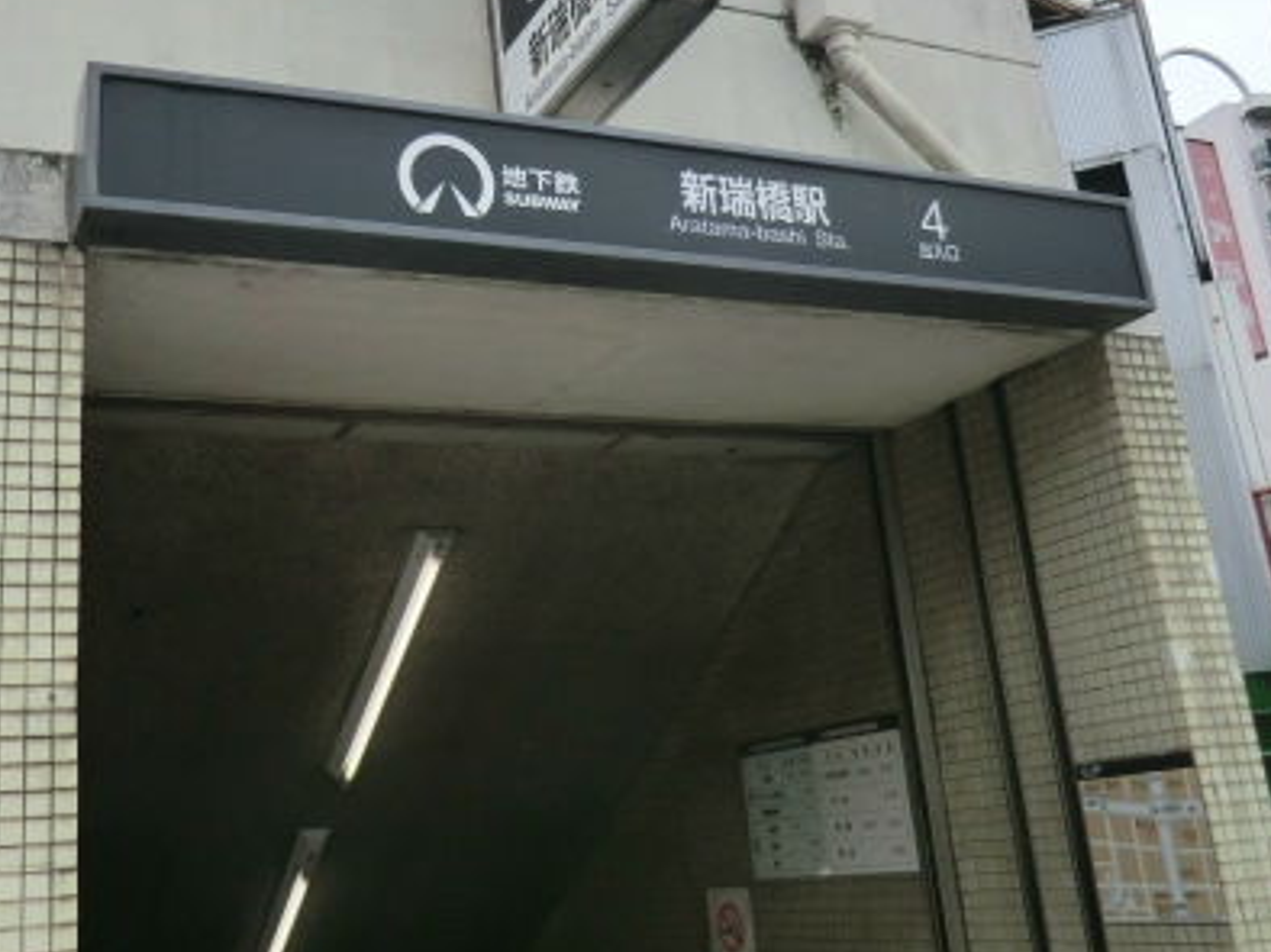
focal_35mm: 39
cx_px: 490
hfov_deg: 47.5
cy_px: 319
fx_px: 1431
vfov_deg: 36.4
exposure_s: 1/500
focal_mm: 4.3
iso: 80
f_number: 3.2
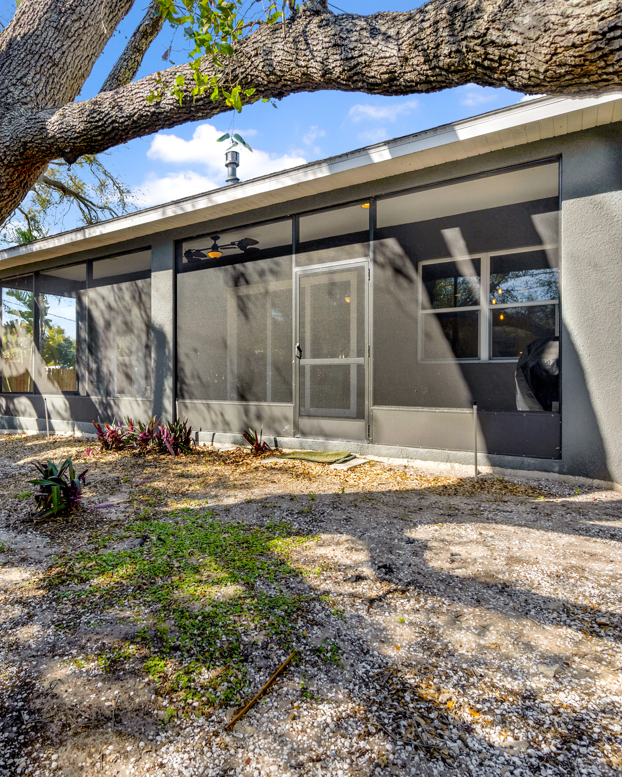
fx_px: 460
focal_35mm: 20
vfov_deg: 80.4
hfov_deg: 67.2
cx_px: 239
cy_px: 383
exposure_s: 1/320
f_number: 6.3
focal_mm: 14
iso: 250
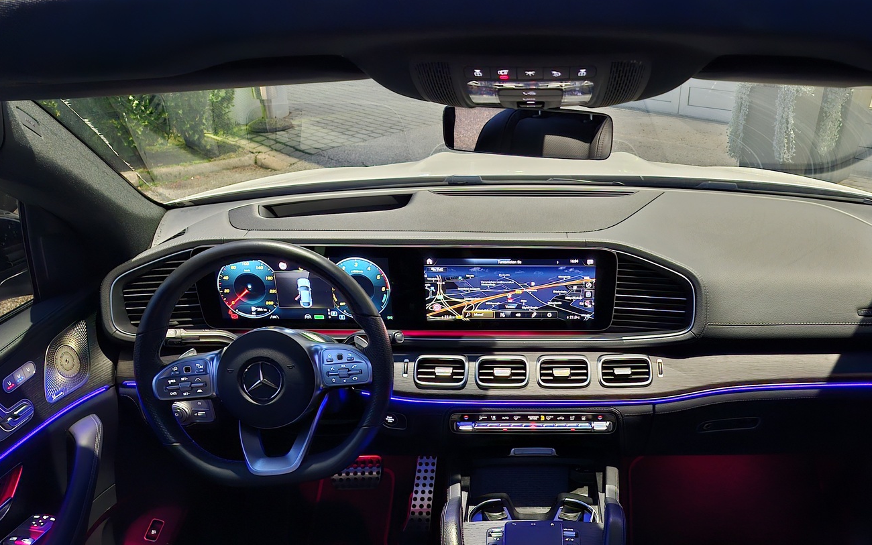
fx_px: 713
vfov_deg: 40.8
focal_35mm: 30
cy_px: 400
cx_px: 528
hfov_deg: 62.3
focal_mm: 5.54
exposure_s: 1/13
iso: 800
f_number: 1.8
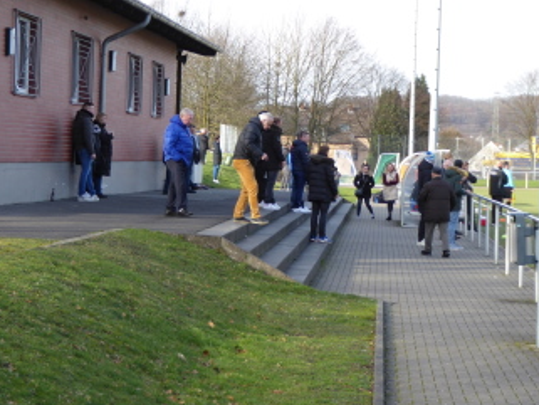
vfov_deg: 15.1
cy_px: 163
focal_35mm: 98
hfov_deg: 19.9
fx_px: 1527
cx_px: 168
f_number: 4.5
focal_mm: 12.5
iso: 80
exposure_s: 1/100
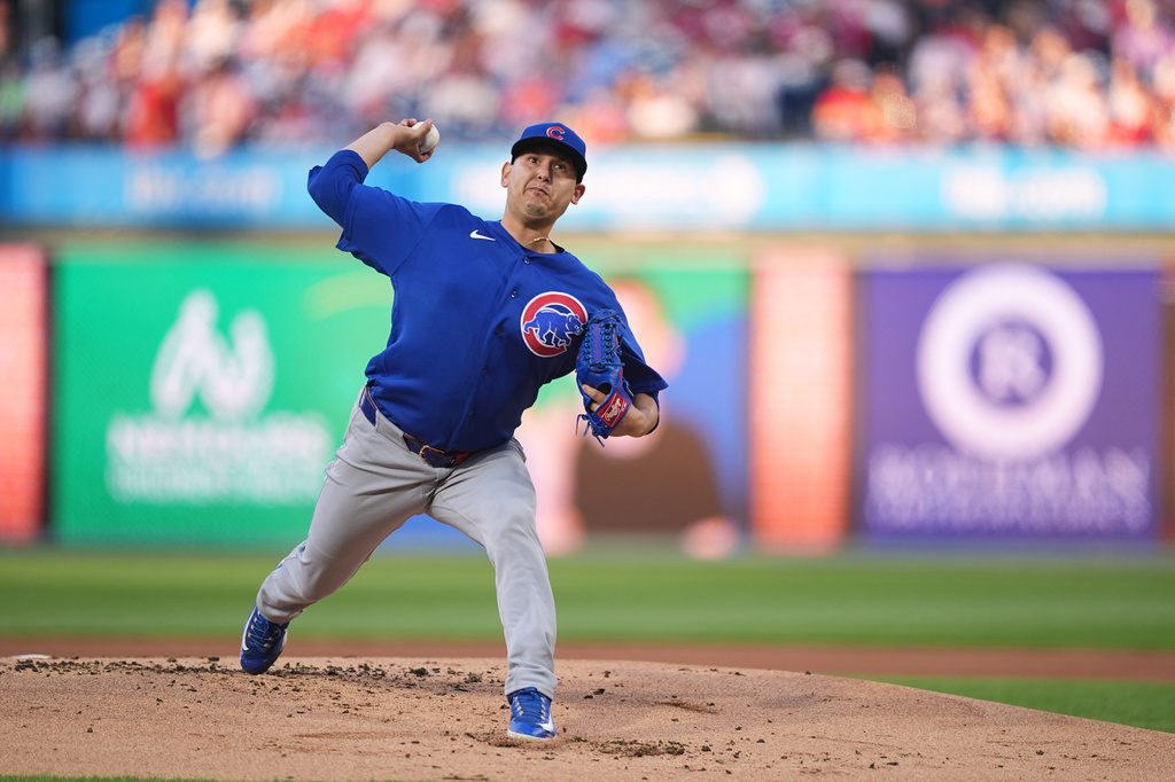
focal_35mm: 400
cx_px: 588
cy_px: 391
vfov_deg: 3.4
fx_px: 13051
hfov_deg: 5.2
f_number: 2.8
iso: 800
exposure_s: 1/2500
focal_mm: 400
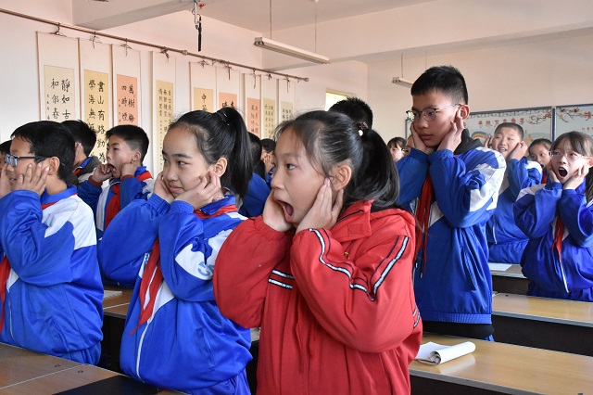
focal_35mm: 36
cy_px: 198
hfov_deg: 53.2
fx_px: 593
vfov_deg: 36.8
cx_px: 296
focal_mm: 24
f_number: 6.3
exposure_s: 1/250
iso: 4000
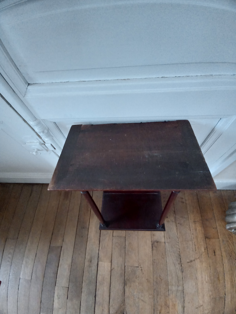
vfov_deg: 76.4
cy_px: 157
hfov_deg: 61.1
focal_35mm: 22
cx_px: 118
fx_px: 200
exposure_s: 1/20
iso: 958
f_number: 2.2
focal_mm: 2.24
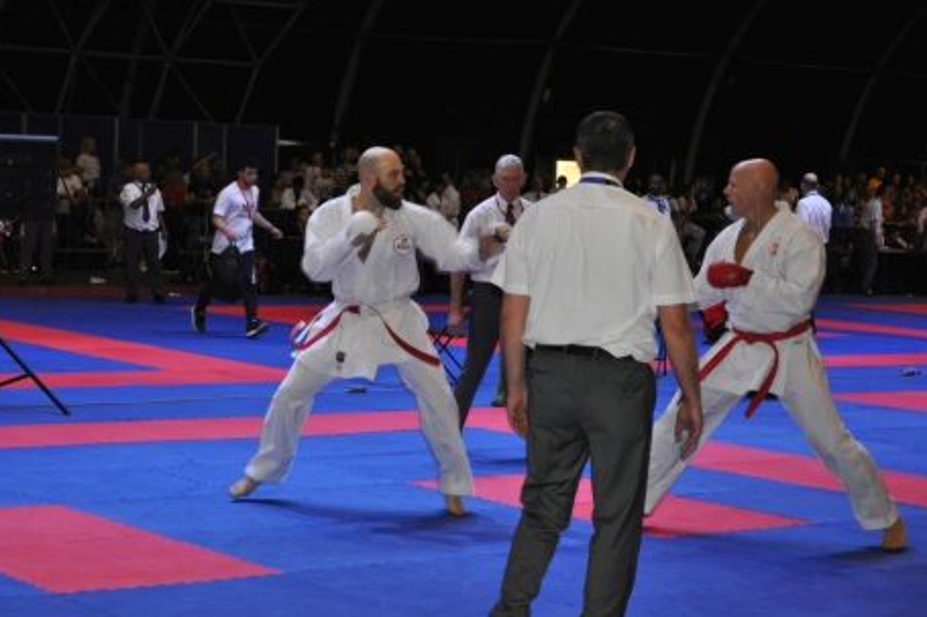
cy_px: 345
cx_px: 401
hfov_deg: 24.5
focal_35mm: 83
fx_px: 2136
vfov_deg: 16.4
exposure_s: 1/60
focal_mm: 42
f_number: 5.3
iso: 800
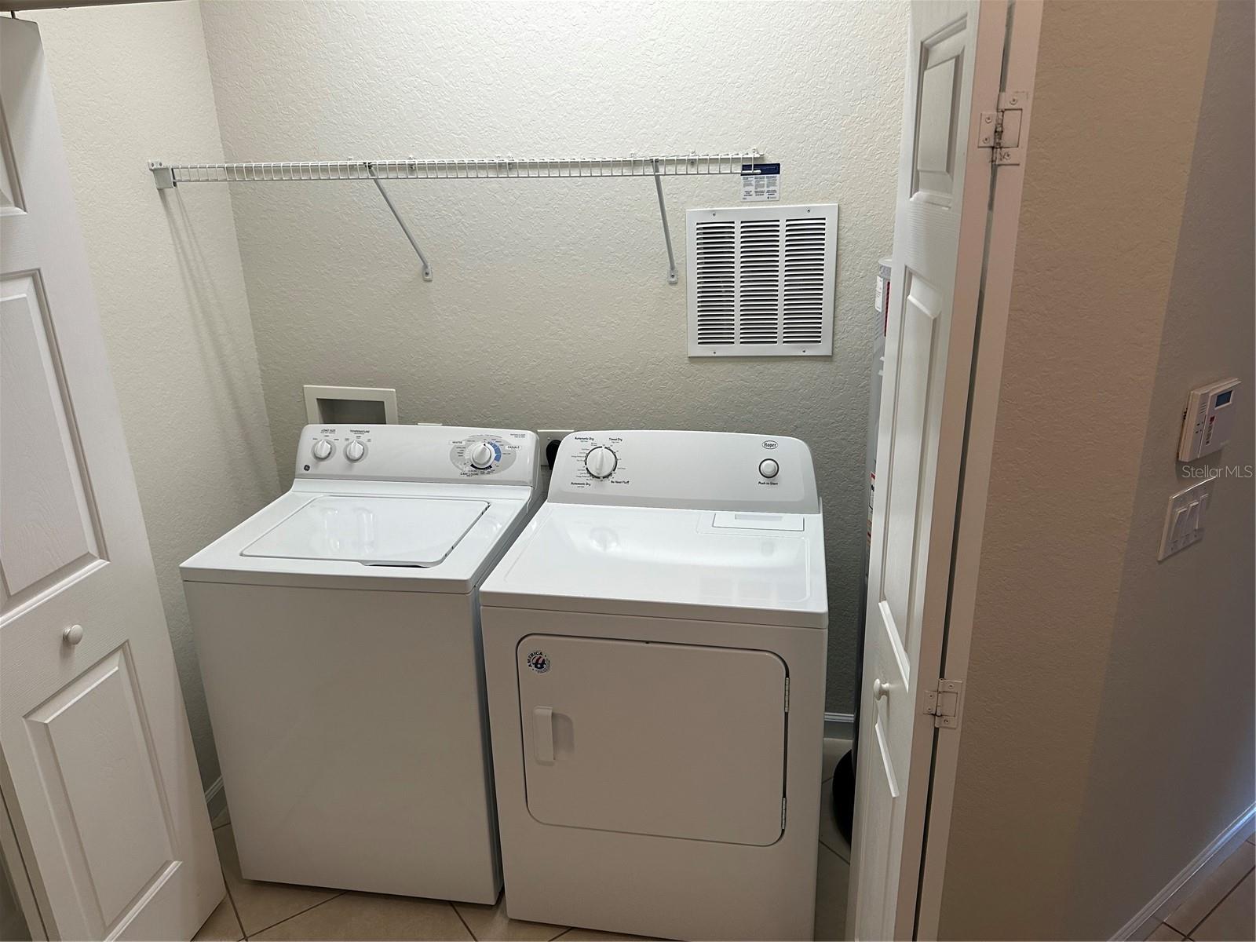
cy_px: 471
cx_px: 628
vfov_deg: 56.8
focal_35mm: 24
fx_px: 871
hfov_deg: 71.6
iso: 160
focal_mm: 6.86
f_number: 1.78
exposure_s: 1/120
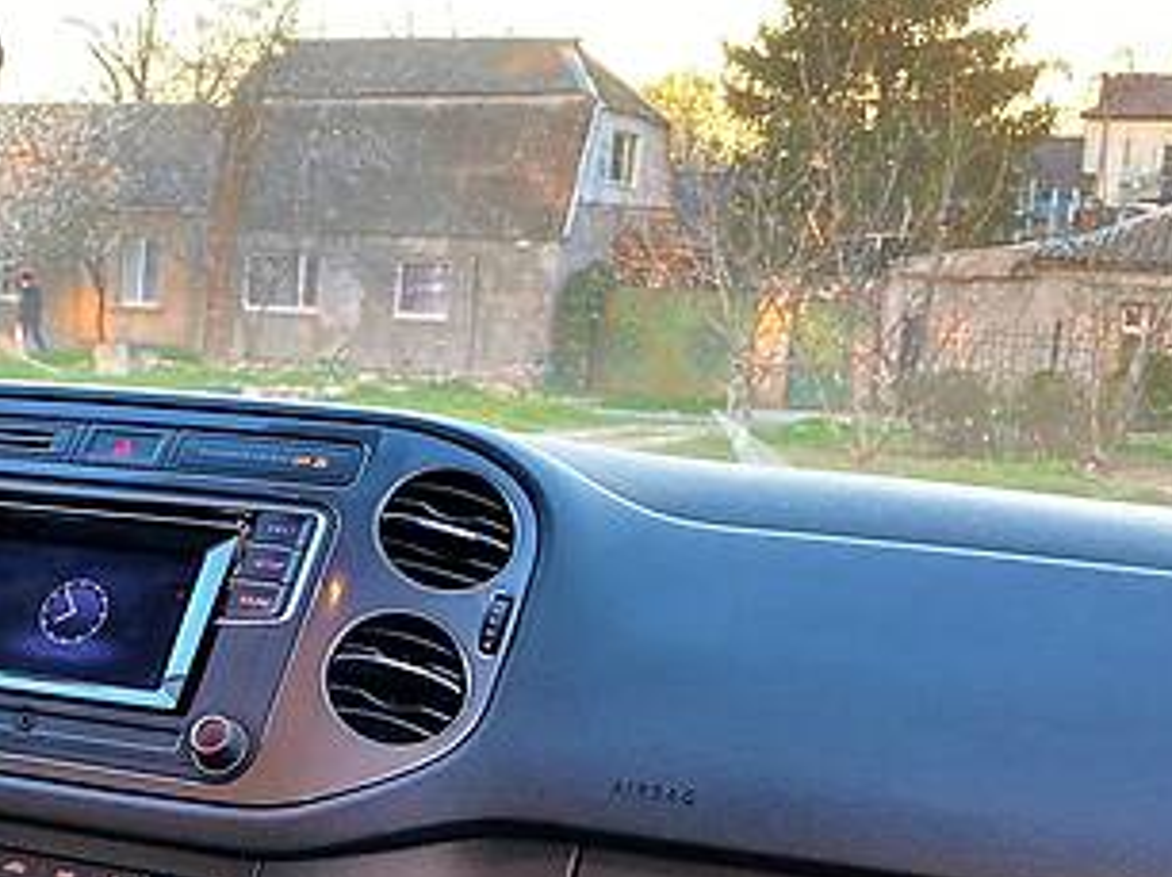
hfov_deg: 27.8
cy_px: 823
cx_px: 176
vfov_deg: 21.0
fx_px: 2300
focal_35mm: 68
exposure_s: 1/121
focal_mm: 4.2
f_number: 1.8
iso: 125
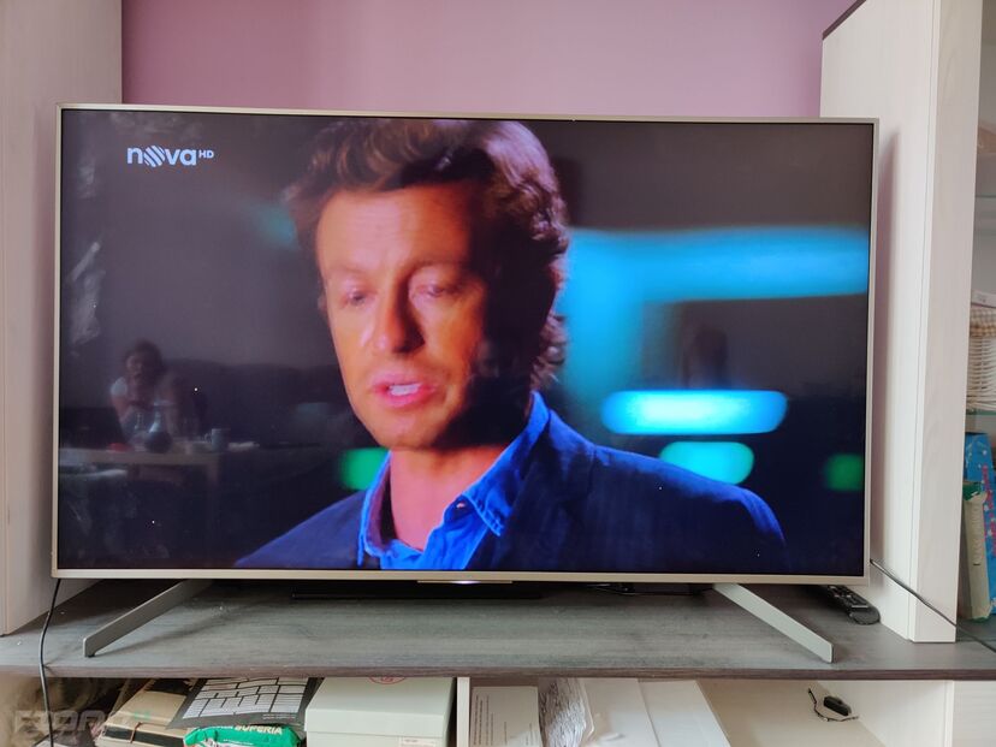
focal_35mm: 27
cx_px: 498
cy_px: 374
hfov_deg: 65.3
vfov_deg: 51.4
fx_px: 777
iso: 400
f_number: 1.65
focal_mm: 4.75
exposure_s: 1/33
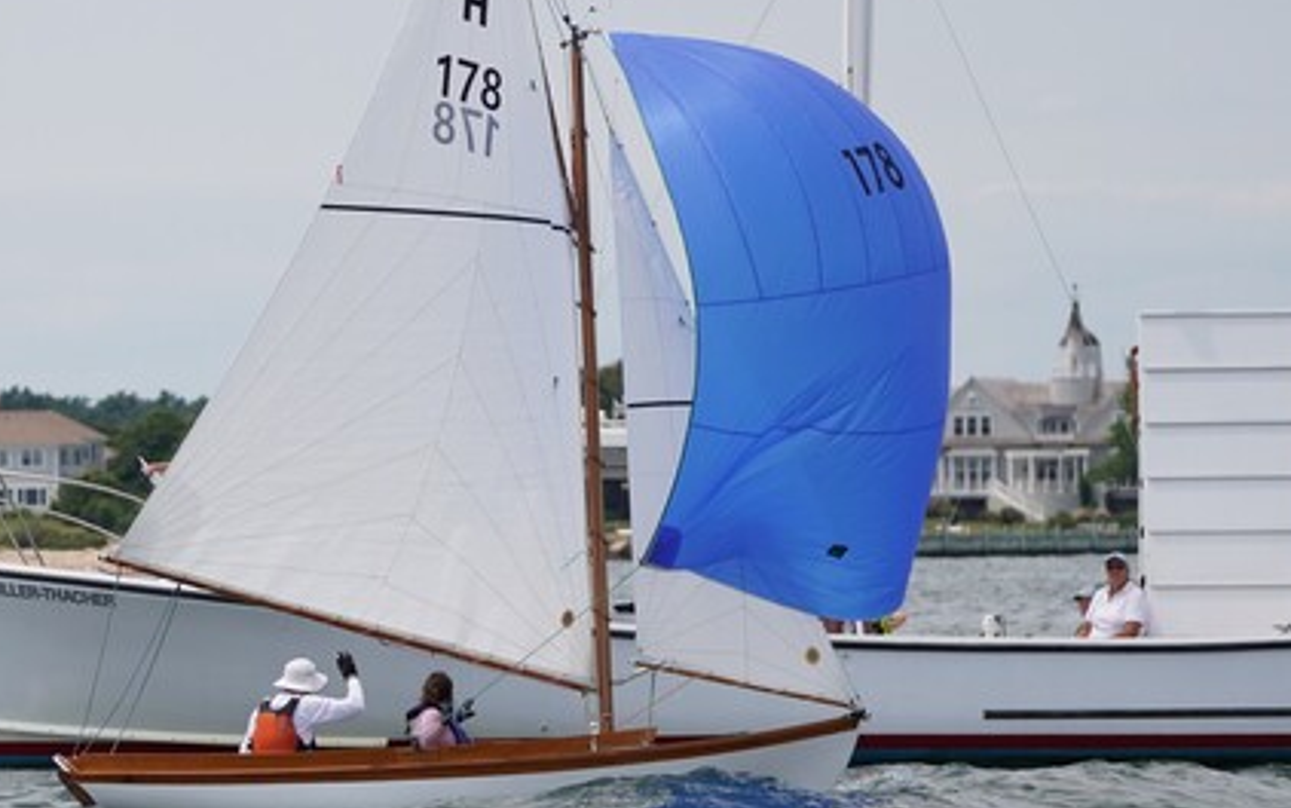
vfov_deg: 3.0
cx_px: 196
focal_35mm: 435
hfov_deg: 4.8
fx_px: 15309
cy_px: 378
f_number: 5
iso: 160
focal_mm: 150
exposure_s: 1/1250
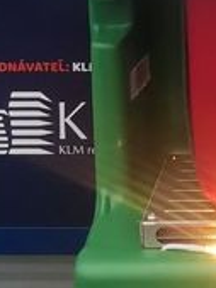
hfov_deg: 9.4
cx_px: 298
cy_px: -221
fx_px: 1293
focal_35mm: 155
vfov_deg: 11.8
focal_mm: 4.75
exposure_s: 1/100
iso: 125
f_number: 1.8
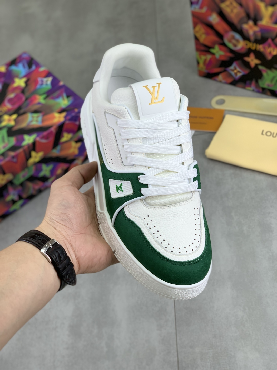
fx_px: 555
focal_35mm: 52
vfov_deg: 36.8
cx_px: 138
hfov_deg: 28.0
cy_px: 185
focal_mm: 6
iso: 16
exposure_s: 1/149
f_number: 2.4
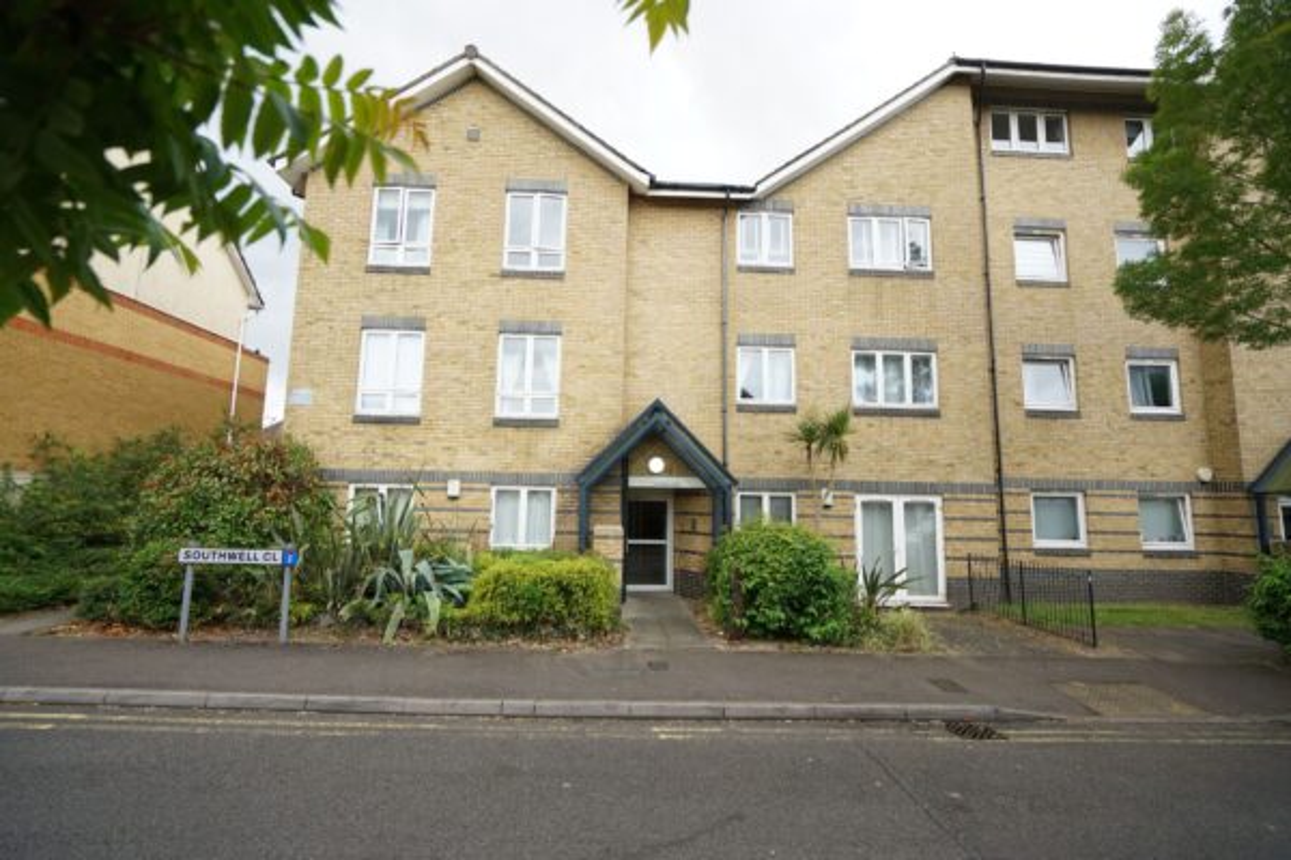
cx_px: 646
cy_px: 430
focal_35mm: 16
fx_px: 574
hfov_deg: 96.7
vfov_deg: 73.7
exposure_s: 1/500
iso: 400
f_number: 4
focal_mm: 16
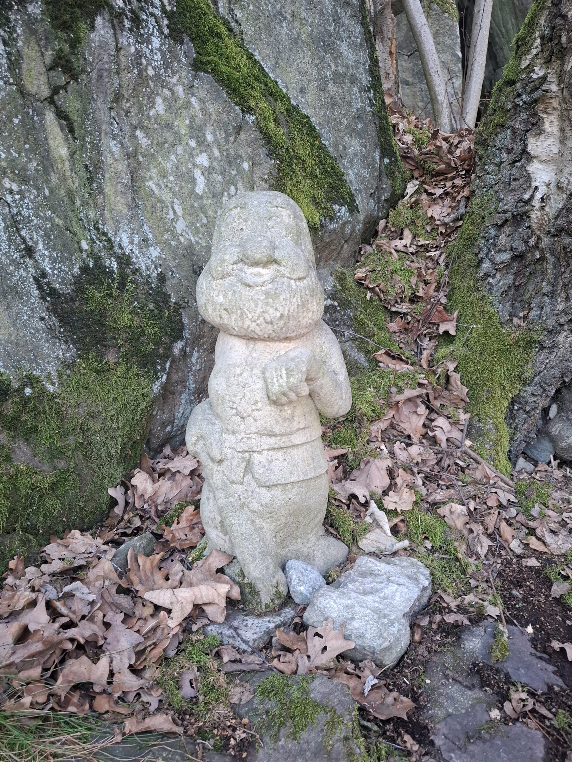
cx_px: 286
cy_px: 381
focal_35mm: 23
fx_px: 507
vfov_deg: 73.9
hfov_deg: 58.9
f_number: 1.8
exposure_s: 1/50
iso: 250
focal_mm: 5.54
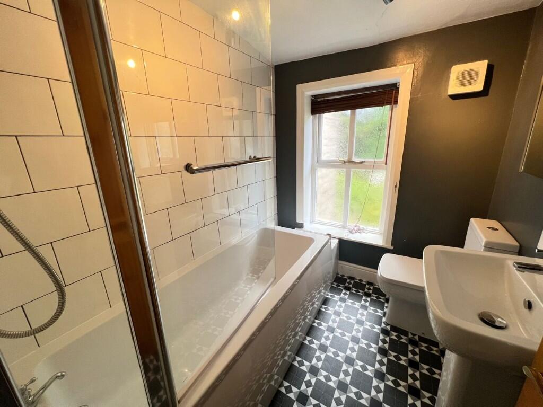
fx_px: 204
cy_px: 204
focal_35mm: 13
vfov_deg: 89.9
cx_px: 272
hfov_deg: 106.2
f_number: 1.8
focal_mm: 1.57
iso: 200
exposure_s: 1/99
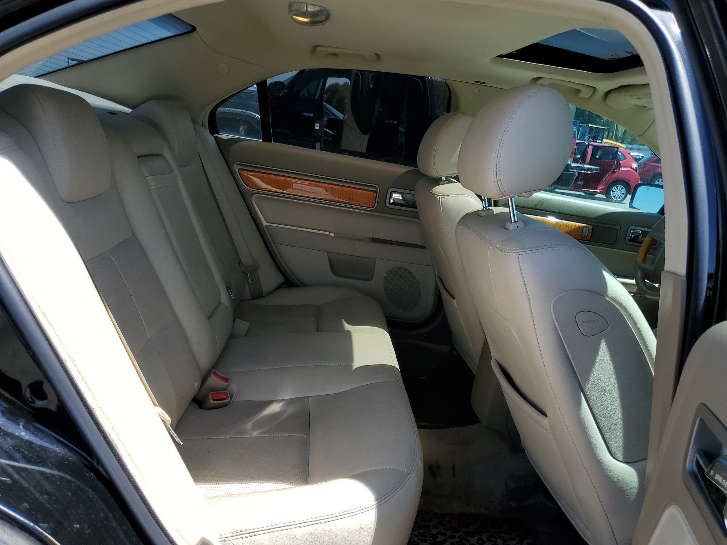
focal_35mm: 26
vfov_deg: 53.1
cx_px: 364
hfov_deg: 67.3
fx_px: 546
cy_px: 272
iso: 50
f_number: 1.5
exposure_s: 1/1429
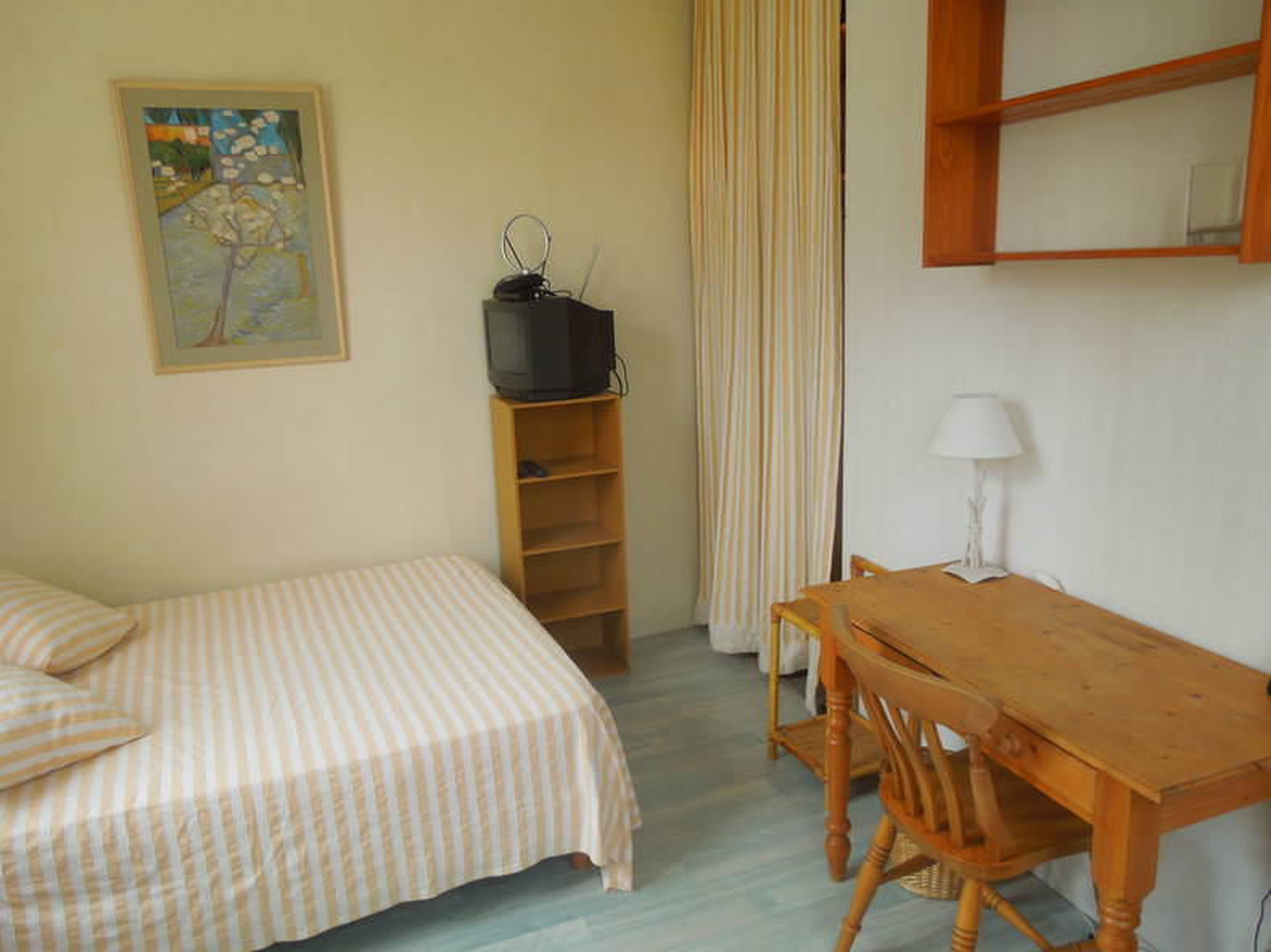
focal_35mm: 25
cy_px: 476
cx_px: 636
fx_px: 918
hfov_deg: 69.4
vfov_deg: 54.9
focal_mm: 4.5
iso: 100
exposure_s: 1/40
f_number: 3.3
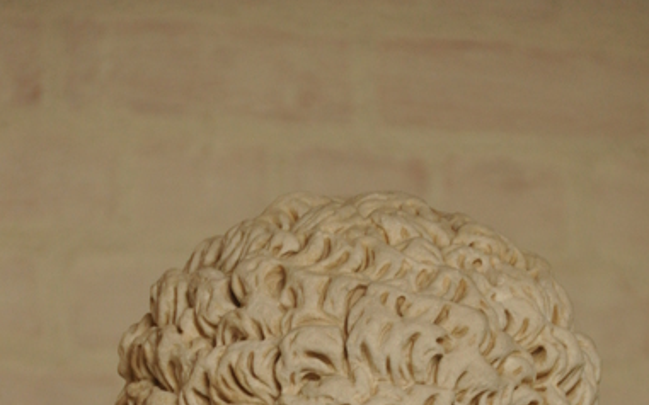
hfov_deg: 4.0
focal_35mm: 530
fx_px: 9373
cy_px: 536
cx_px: 309
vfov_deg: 2.5
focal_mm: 200
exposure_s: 1/80
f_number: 5.6
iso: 1000
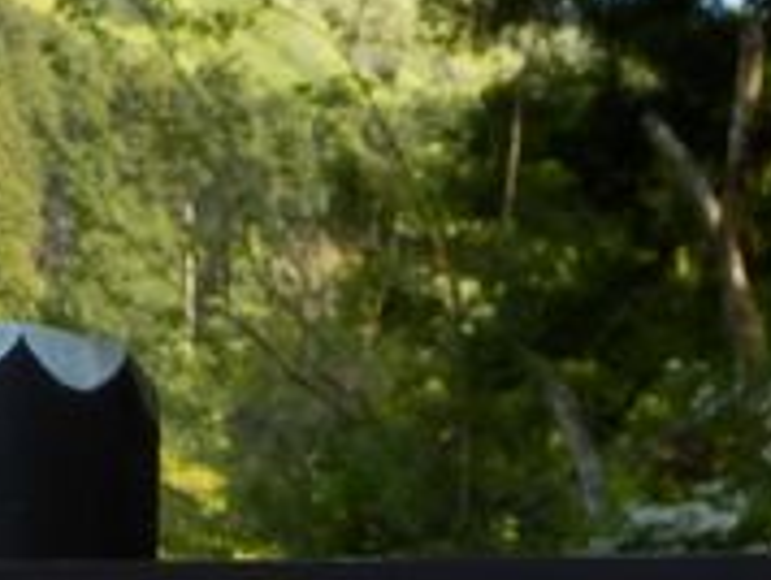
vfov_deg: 8.5
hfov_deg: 11.8
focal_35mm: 166
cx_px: 658
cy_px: 1199
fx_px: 3702
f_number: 3.9
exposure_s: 1/160
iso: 80
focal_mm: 6.6
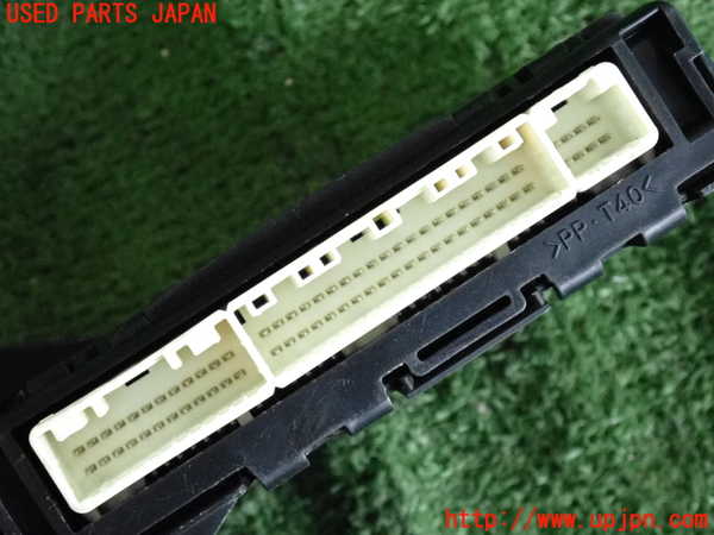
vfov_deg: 14.8
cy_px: 268
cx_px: 357
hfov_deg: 19.6
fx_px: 2063
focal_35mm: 100
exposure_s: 1/125
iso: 2000
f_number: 4.9
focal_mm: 18
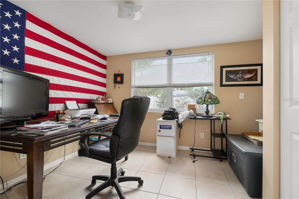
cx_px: 150
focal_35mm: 16
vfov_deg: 73.6
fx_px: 133
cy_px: 100
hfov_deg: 96.8
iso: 500
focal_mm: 16
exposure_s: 1/10
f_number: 8
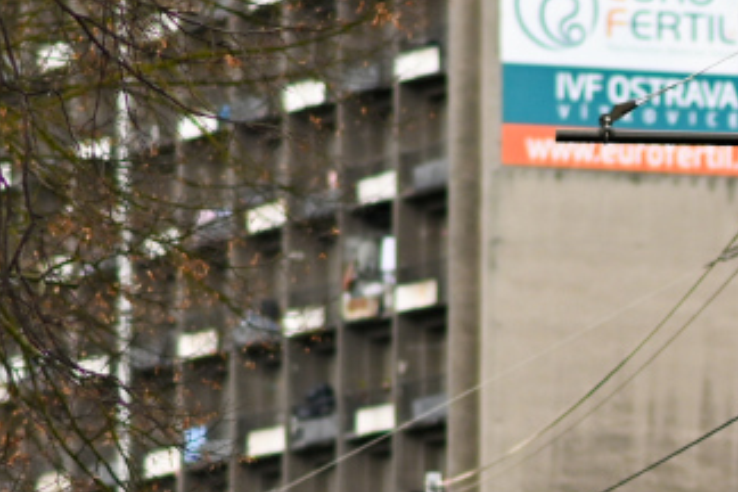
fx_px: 10475
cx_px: 970
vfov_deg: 2.7
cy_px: 801
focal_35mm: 511
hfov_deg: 4.0
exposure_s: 1/400
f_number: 2.5
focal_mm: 85
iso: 125
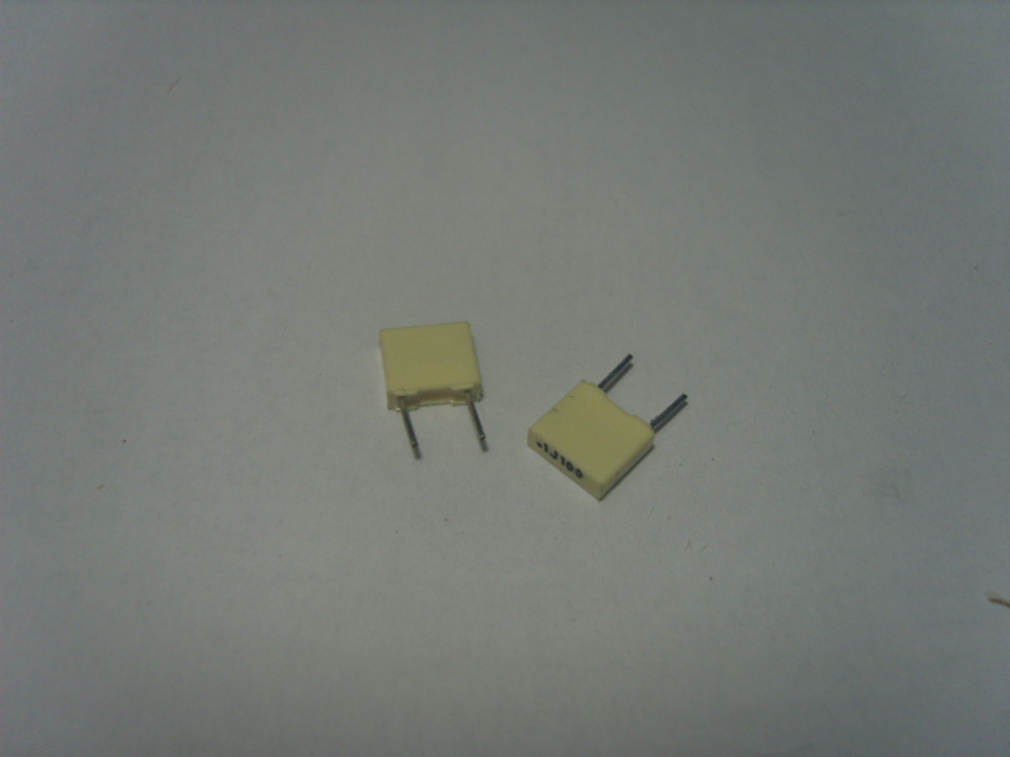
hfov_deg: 52.6
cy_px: 378
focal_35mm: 35
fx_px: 1021
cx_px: 505
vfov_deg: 40.7
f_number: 2.8
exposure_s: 1/250
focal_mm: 7.4
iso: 80
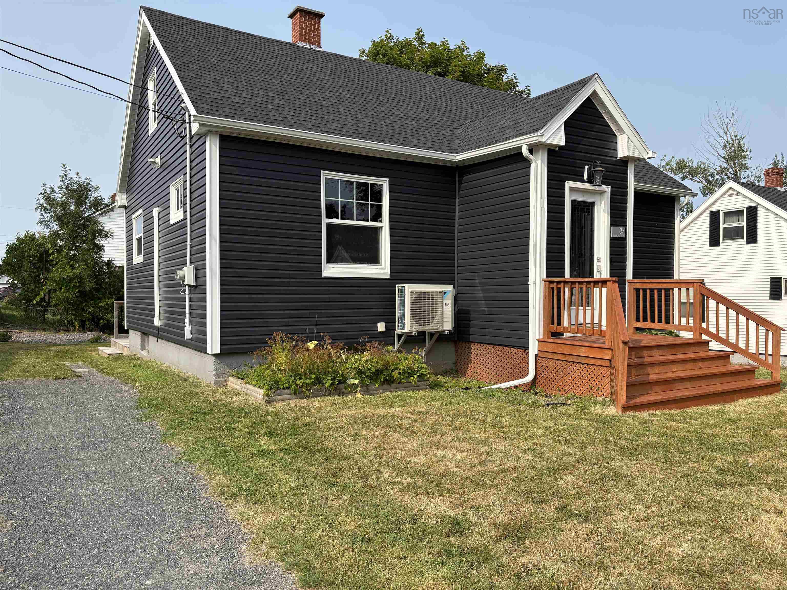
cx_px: 394
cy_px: 295
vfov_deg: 53.1
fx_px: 591
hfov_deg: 67.3
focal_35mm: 26
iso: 50
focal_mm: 5.96
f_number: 1.6
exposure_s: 1/2075
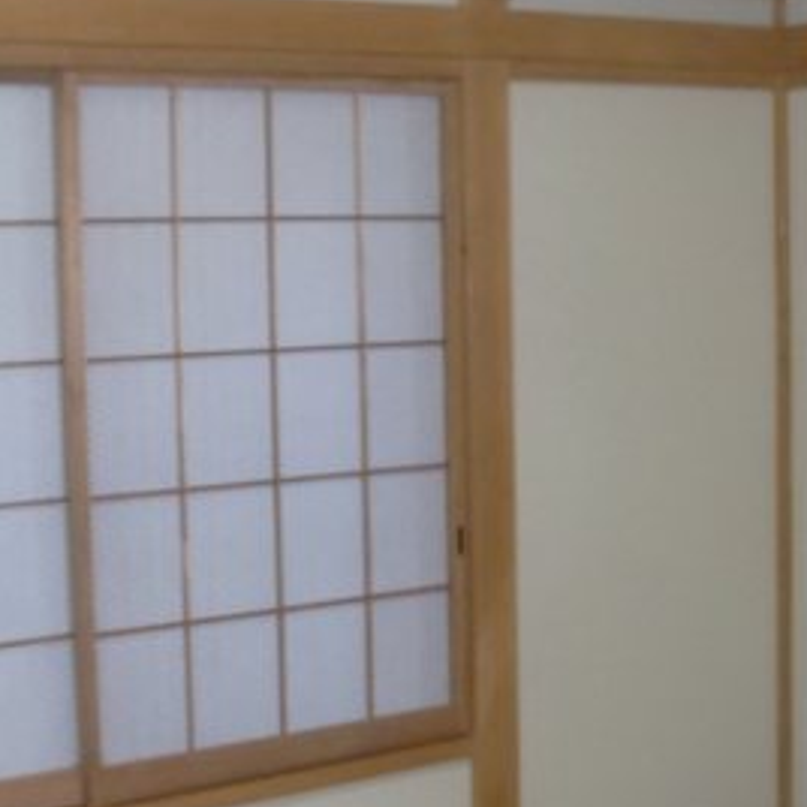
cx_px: 521
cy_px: 385
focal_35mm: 74
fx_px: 1952
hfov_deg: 23.3
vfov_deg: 23.4
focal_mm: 6.3
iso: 400
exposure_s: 1/60
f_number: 3.1
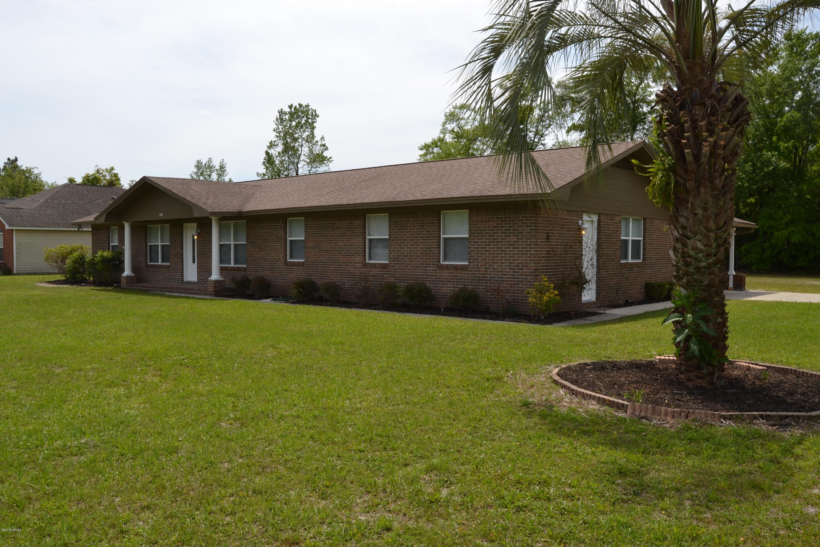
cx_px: 410
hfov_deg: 64.6
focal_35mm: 28
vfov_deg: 45.7
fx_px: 649
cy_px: 274
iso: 100
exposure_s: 1/200
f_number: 10
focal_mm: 19
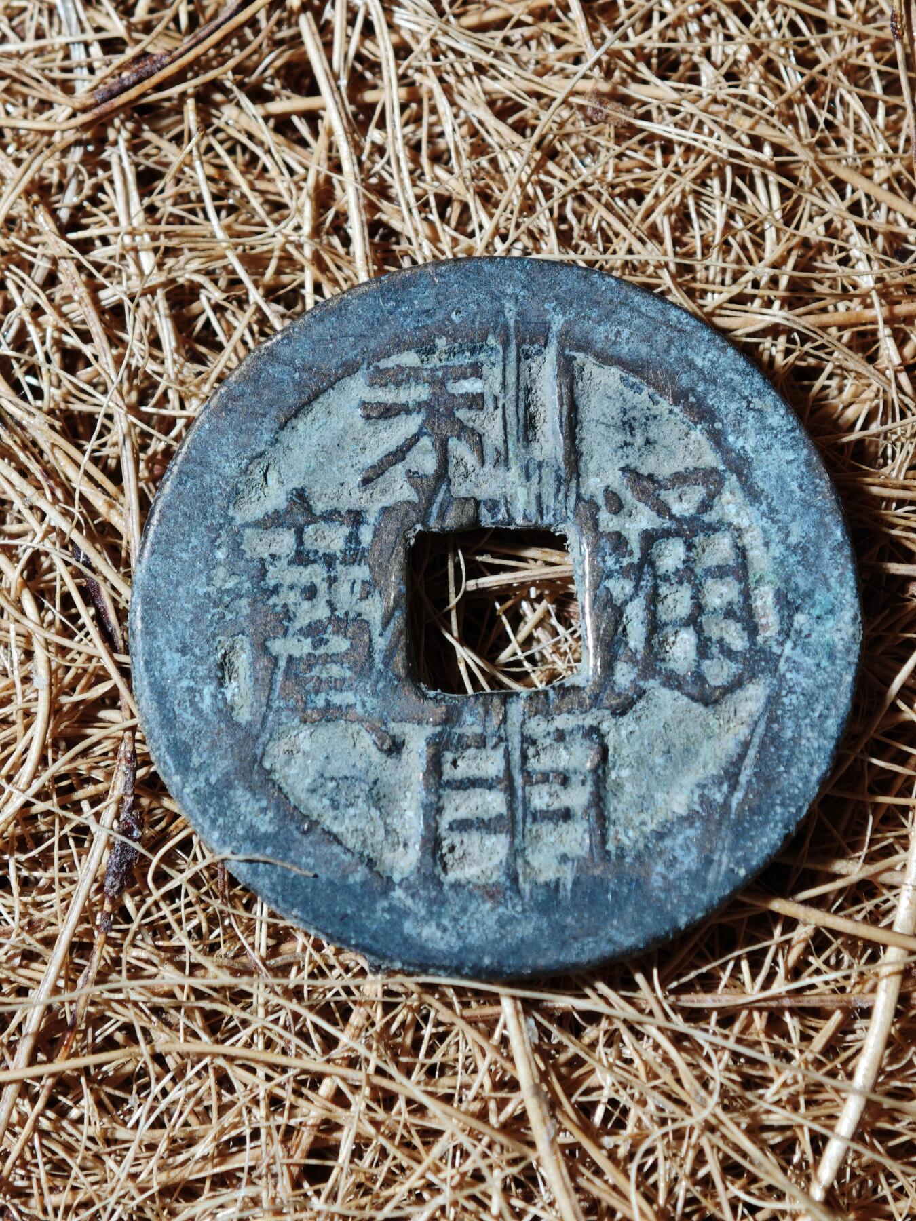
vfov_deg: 21.5
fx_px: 3211
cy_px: 610
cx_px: 458
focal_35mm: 91
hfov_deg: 16.2
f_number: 2
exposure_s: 1/100
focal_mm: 9
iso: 160
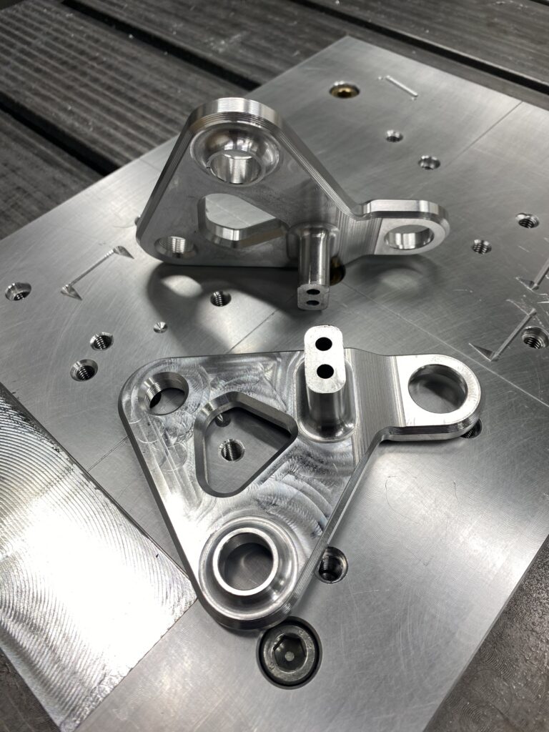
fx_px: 550
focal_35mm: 26
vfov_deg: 67.3
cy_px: 366
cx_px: 274
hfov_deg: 53.1
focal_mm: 4.25
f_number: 1.8
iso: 32
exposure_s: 1/100
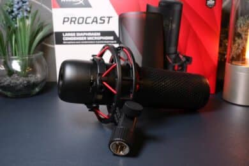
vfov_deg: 38.9
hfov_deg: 55.8
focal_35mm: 34
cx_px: 124
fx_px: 235
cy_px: 83
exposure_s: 1/25
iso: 1600
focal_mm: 22.7
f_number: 8
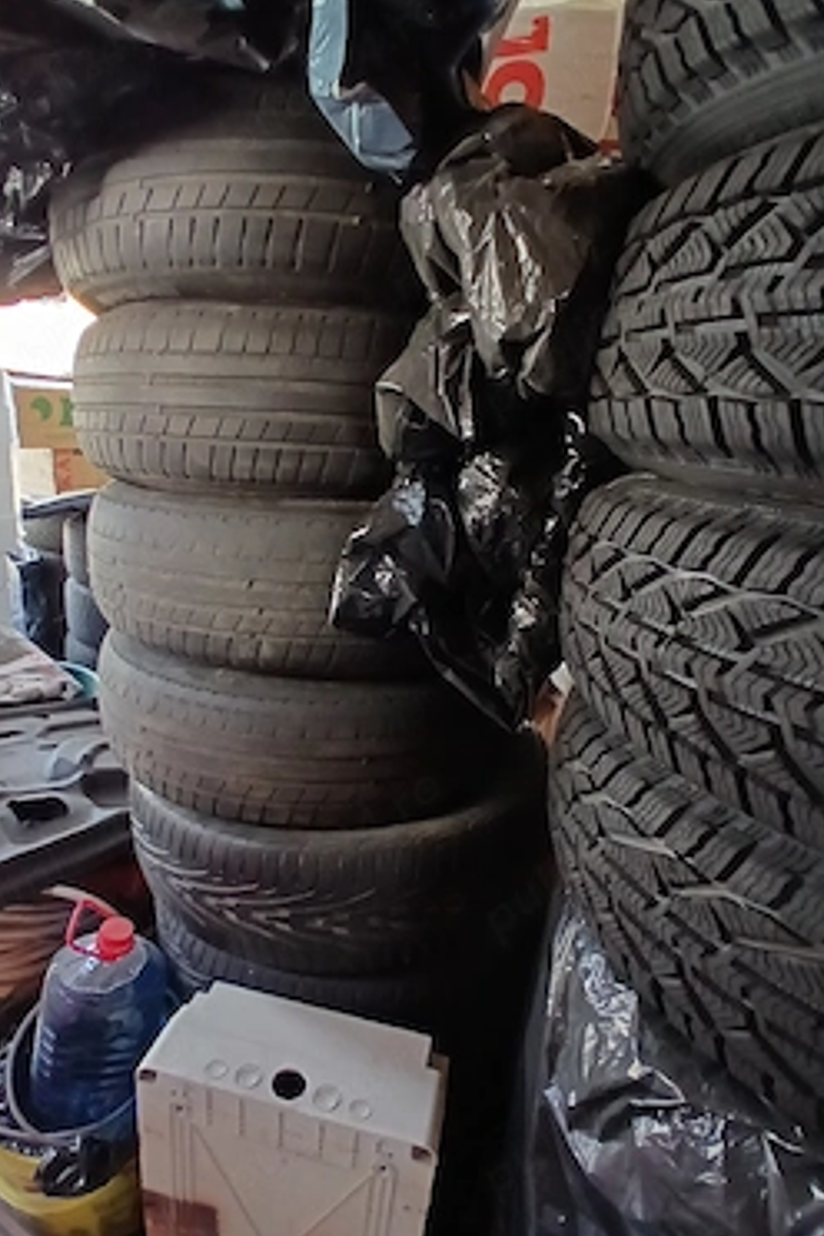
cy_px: 635
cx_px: 399
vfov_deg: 86.9
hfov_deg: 64.5
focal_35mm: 19
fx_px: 652
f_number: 2.2
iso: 400
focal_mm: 1.4
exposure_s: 1/33.3
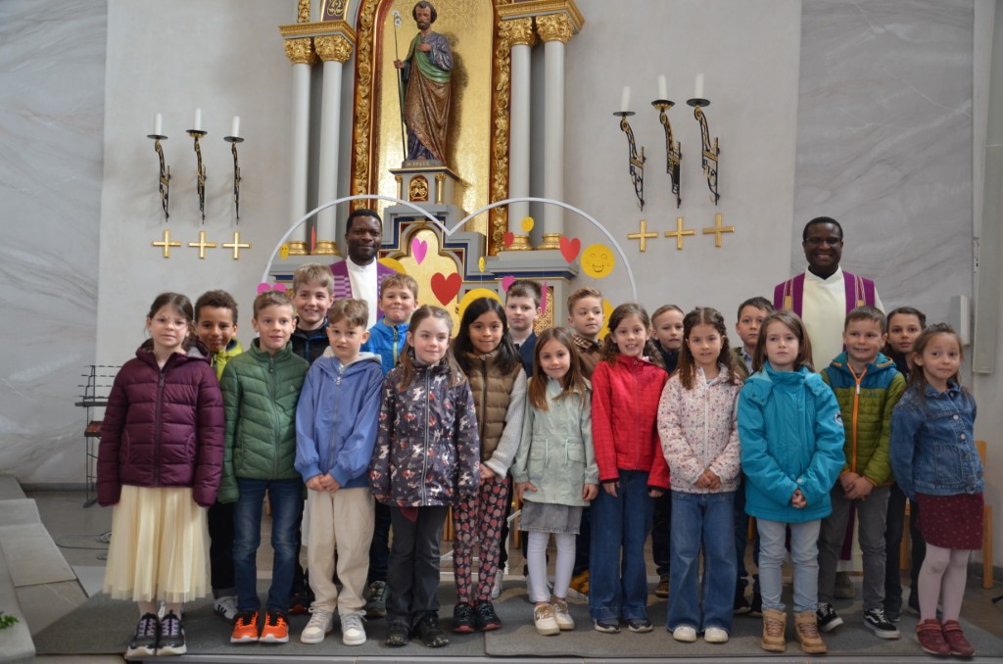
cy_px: 332
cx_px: 502
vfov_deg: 41.5
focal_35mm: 32
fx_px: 876
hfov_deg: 59.6
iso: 720
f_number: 4
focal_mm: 21
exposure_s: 1/60
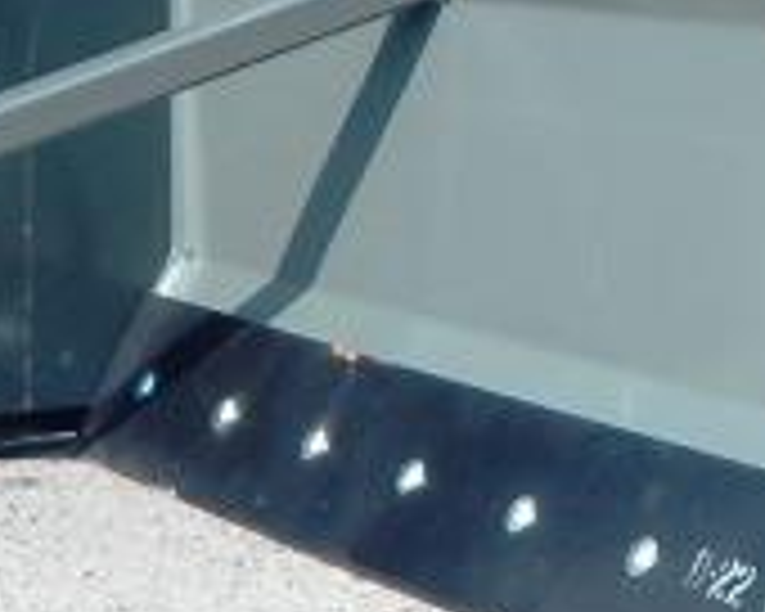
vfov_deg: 12.0
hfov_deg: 14.2
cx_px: 1048
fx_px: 2921
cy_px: 279
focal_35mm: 129
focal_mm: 4
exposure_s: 1/400
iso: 125
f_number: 6
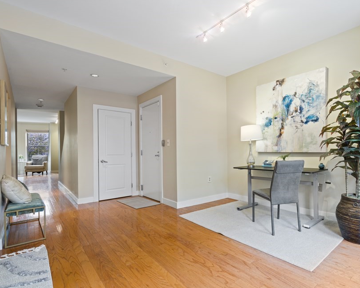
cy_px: 151
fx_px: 203
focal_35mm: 19
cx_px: 217
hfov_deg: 82.2
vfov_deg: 70.8
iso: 320
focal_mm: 16
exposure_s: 1.6
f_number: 11
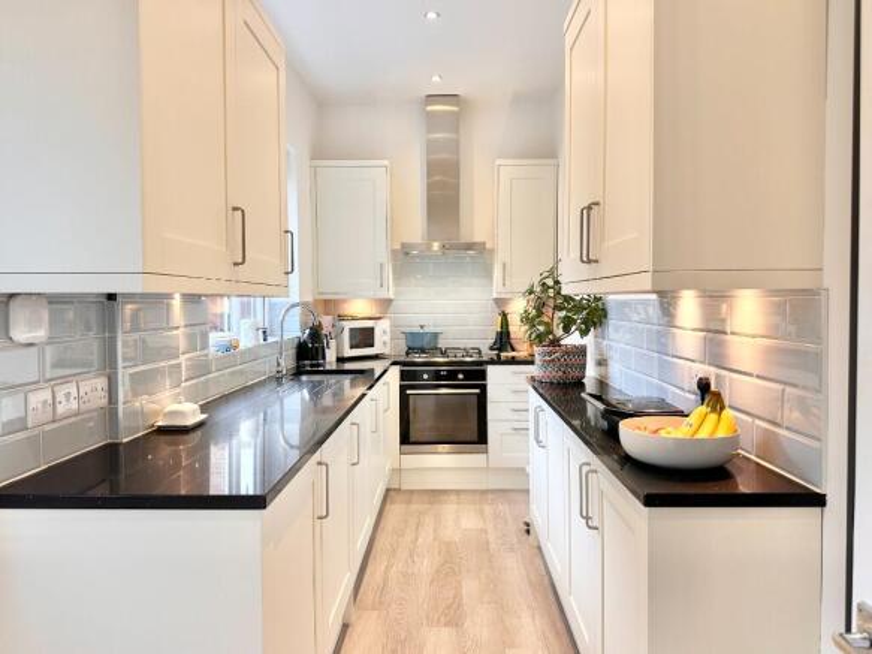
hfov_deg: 71.6
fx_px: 604
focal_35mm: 24
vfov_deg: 56.8
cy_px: 327
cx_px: 436
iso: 125
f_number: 1.78
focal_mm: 6.86
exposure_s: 1/100
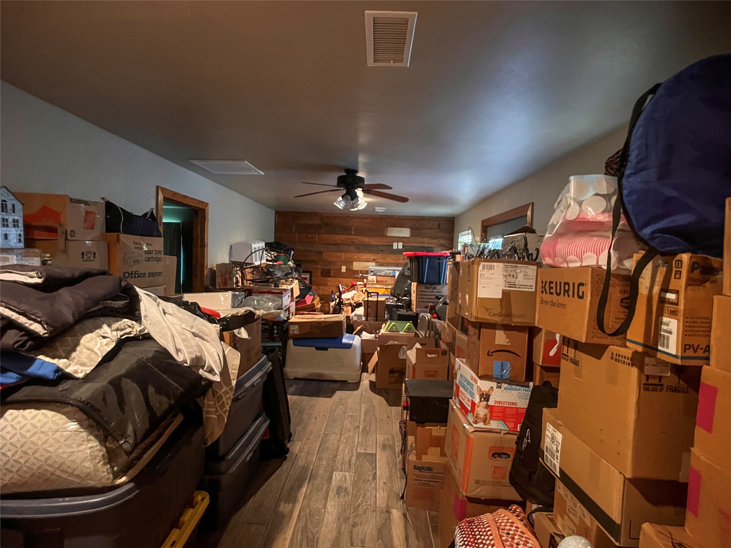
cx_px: 366
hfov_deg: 67.3
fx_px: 549
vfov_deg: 53.1
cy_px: 274
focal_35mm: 26
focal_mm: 5.7
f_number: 1.5
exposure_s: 1/30
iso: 640
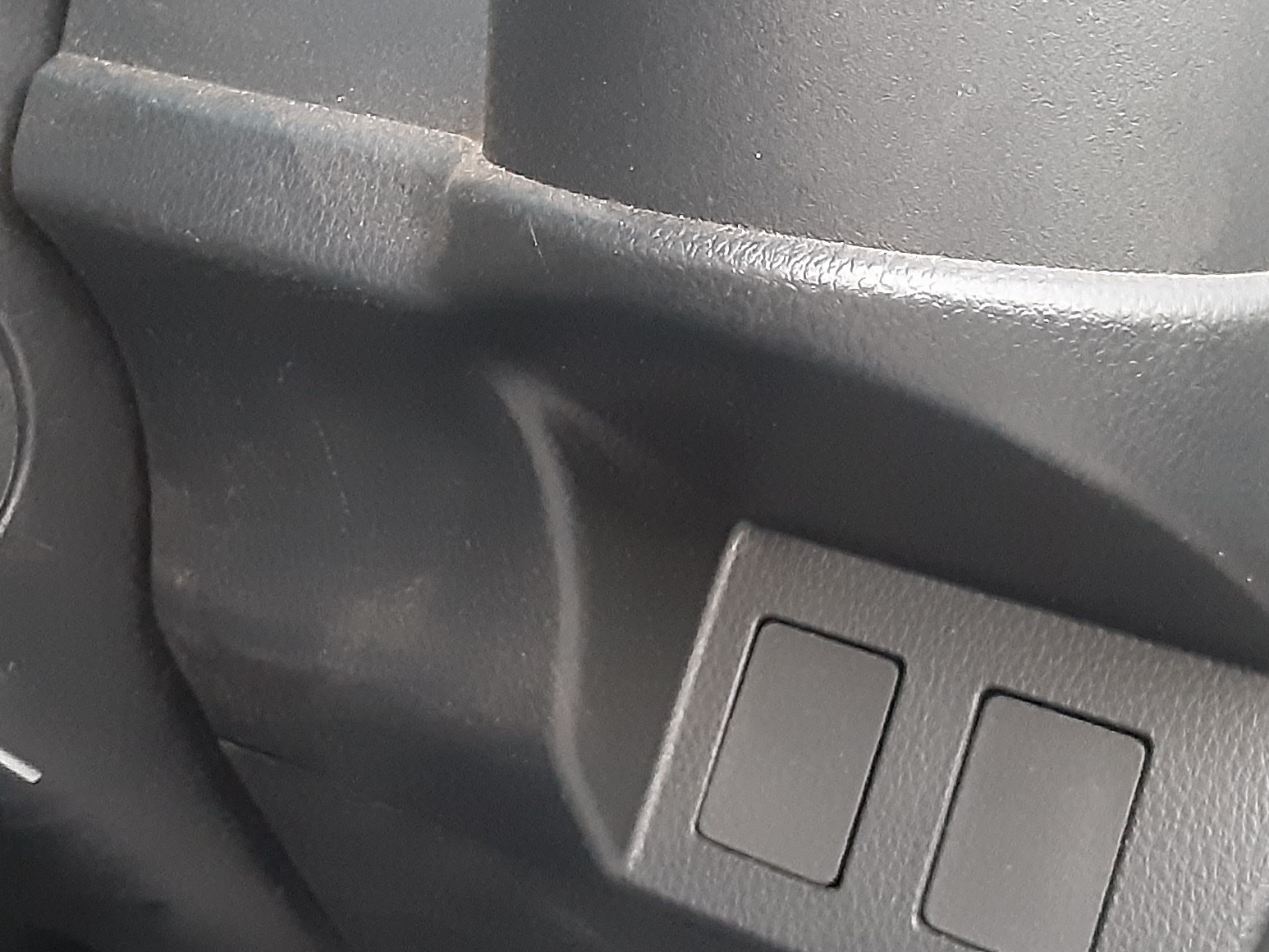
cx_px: 527
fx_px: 2090
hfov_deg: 33.7
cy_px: 354
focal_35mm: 57
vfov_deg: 25.6
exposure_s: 1/25
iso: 500
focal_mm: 2.91
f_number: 1.9
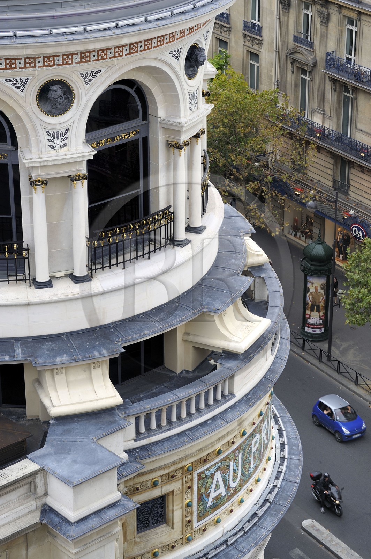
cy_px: 280
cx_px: 186
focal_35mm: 90
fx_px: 1394
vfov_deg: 22.6
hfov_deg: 15.2
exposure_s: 1/160
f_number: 7.1
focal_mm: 90
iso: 200
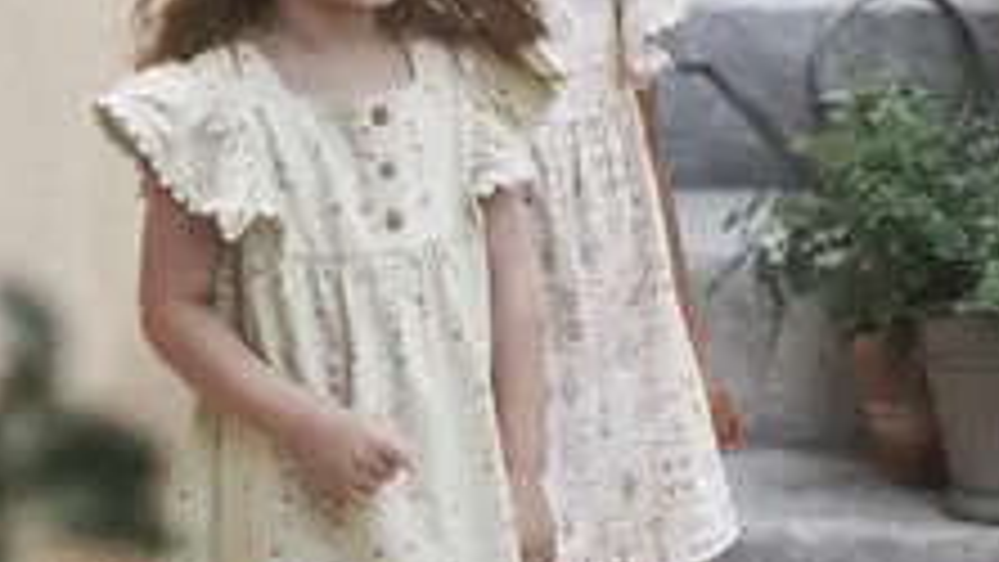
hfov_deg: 9.9
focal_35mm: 217
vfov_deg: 5.6
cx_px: 639
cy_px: 162
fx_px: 5750
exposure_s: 1/200
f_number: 5.6
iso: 250
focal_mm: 120
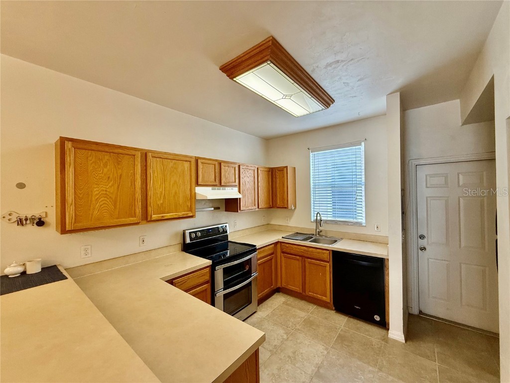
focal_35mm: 14
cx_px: 255
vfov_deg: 85.7
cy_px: 192
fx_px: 206
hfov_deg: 102.1
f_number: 2.2
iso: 250
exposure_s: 1/120
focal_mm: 2.22
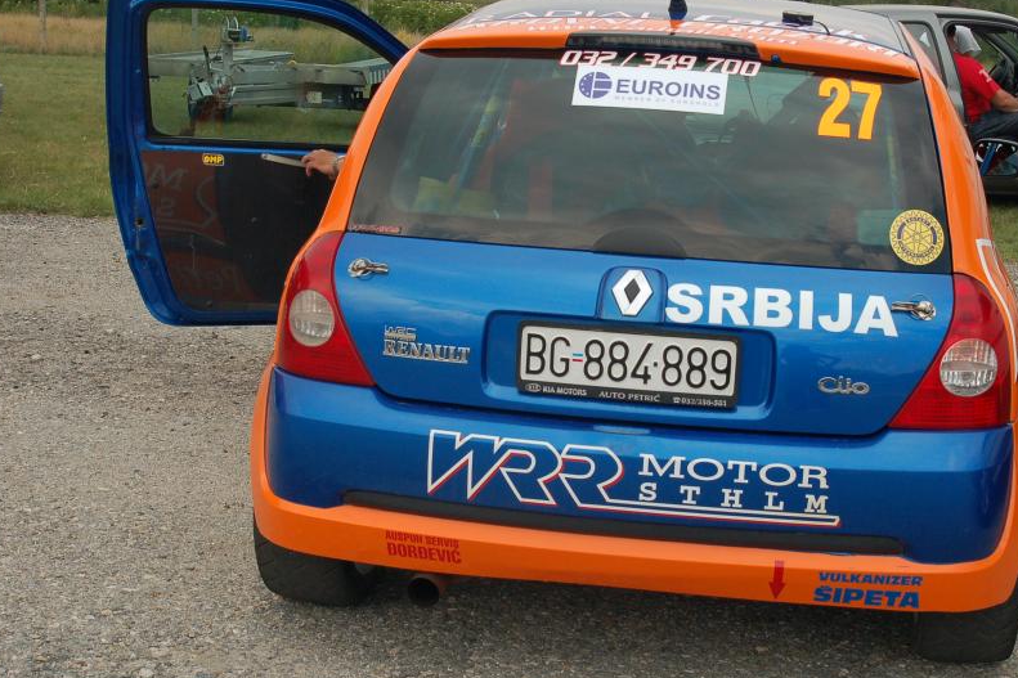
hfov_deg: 30.5
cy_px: 326
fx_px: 1866
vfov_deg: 20.6
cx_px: 583
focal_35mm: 66
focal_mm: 34
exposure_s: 1/250
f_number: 10
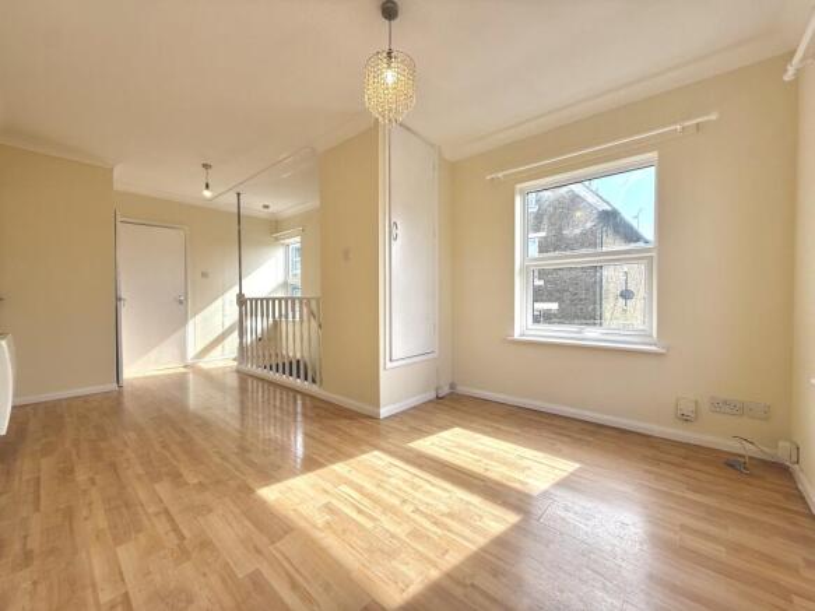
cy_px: 306
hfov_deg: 102.1
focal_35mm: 14
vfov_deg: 85.7
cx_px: 408
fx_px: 330
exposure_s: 1/285
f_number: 2.2
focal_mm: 2.22
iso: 64
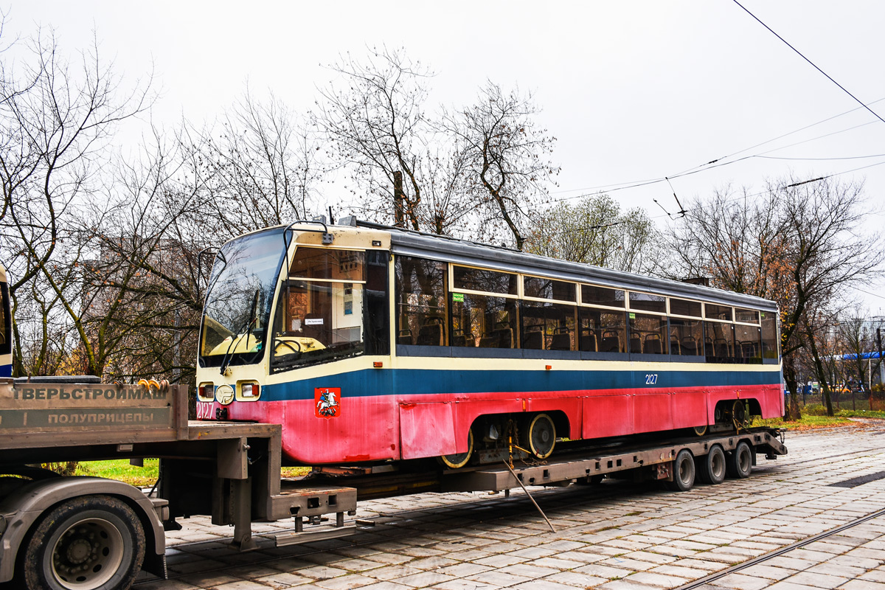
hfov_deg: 57.2
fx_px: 811
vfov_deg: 40.0
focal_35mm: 33
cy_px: 295
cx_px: 442
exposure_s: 1/60
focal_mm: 22
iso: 125
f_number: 5.6
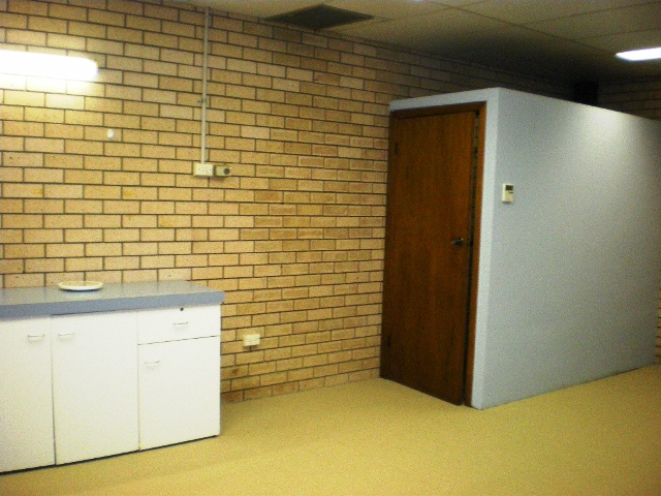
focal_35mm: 36
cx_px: 330
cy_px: 248
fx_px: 687
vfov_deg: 39.7
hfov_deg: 51.4
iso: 800
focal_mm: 6.3
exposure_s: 1/50
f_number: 3.1
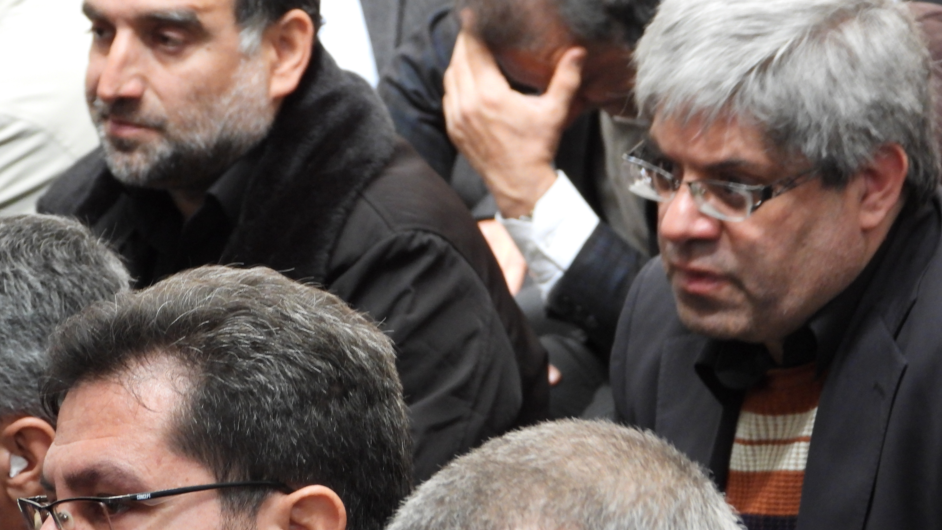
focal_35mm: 257
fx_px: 6419
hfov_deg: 8.4
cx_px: 469
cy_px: 200
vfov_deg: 4.7
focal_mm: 42.2
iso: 800
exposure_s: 1/30
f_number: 4.5
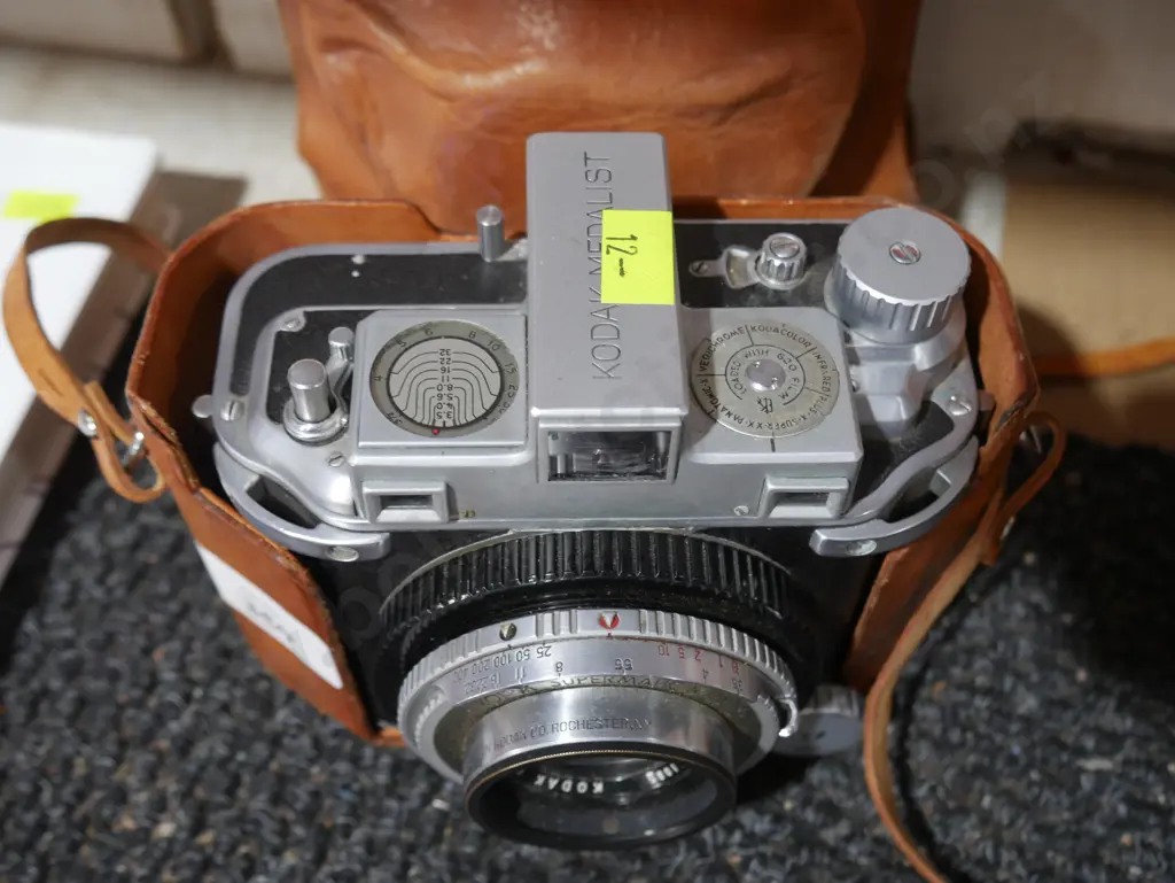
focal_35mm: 40
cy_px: 442
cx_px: 588
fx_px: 1358
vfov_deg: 36.0
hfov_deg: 46.8
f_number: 4.5
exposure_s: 1/60
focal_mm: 20
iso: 800
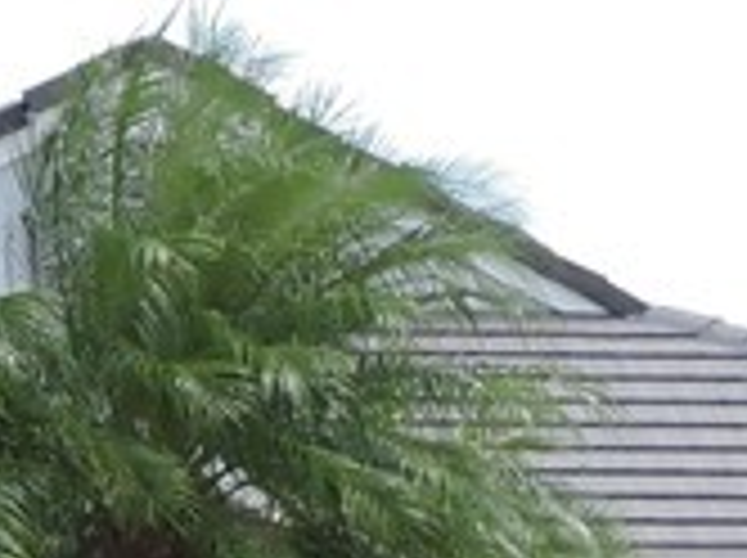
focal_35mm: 216
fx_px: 4654
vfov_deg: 6.6
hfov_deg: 9.2
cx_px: 279
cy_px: 1143
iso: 280
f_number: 3.3
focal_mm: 6.2
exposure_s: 1/1000
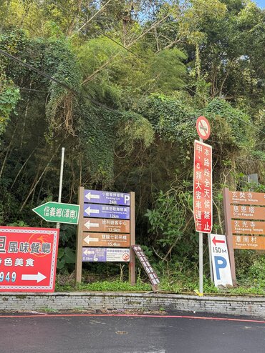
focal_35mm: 35
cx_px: 124
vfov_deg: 52.6
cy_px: 177
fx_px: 358
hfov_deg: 40.6
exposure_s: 1/241
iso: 100
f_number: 1.78
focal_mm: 6.76
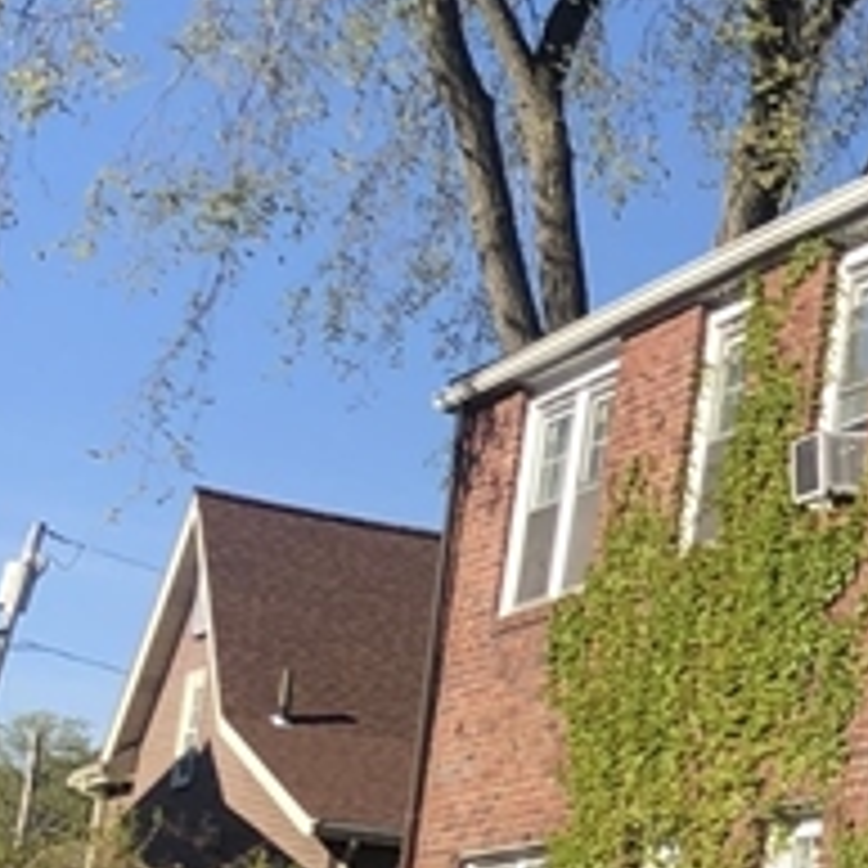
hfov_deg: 11.2
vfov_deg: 13.2
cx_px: 2082
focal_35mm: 131
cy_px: 720
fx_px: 3716
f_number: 1.8
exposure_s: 1/1389
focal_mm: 4
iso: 20
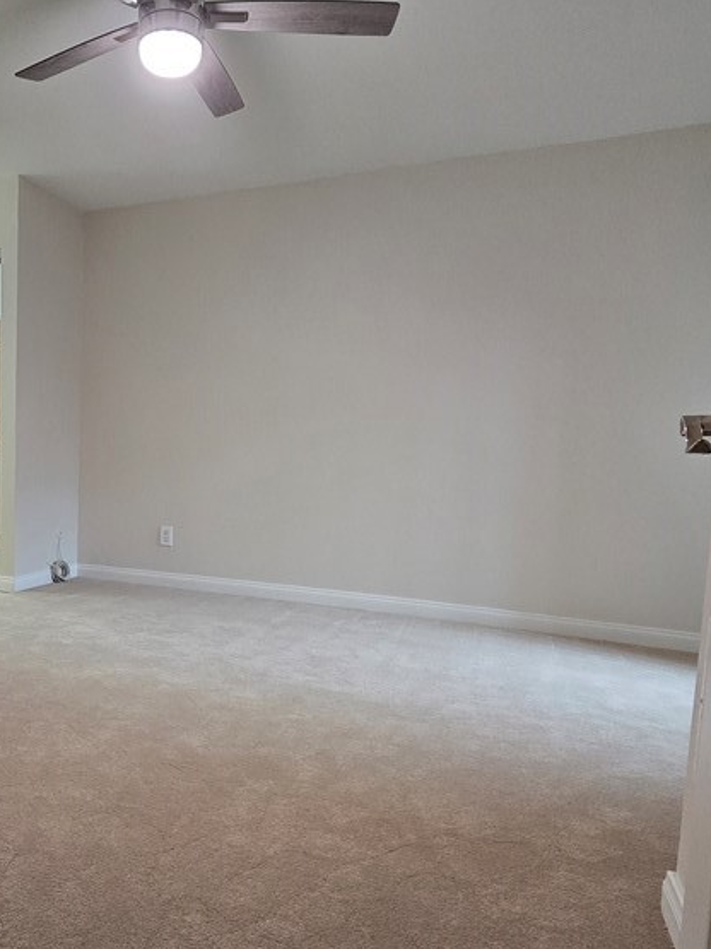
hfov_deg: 53.9
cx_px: 169
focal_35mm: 24
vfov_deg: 71.5
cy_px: 516
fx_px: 658
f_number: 2.2
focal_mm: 2.2
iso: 320
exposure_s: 1/60
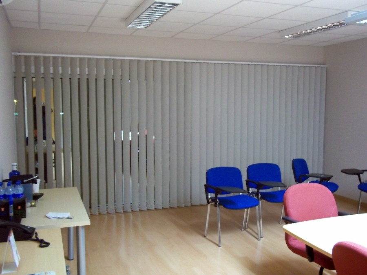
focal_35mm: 36
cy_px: 138
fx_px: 382
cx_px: 184
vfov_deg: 39.7
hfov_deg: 51.4
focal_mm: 6.5
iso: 320
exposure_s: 1/8
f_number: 3.1
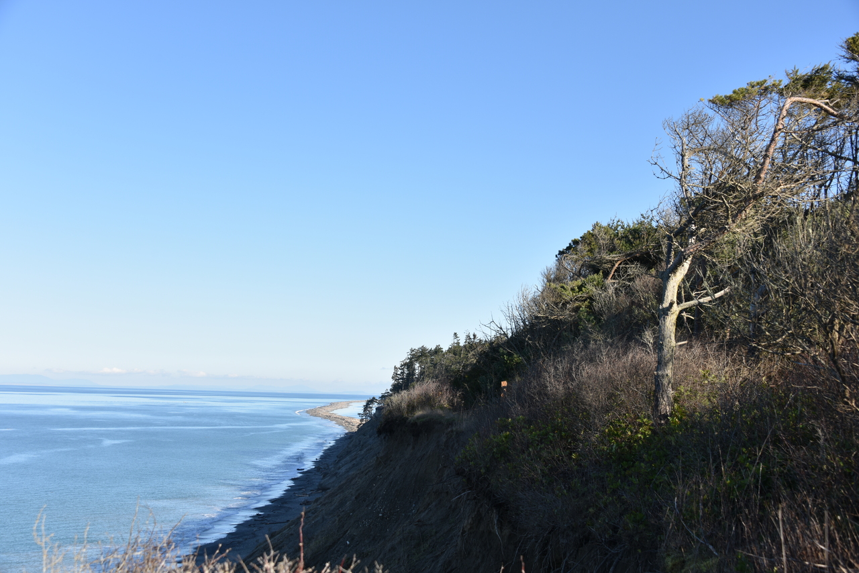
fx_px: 1074
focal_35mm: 45
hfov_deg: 43.6
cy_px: 286
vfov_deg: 29.9
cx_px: 430
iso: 100
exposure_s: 1/200
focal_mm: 45
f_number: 7.1
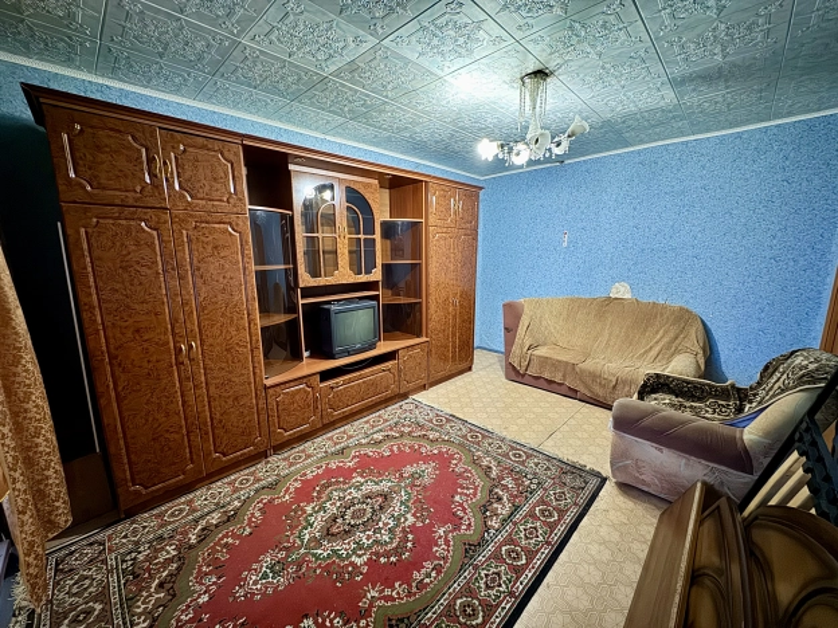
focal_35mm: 14
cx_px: 419
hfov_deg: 102.1
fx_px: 339
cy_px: 314
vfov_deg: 85.7
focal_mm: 2.22
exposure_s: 1/25
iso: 2500
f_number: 2.2
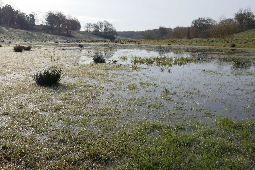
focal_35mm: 33
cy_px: 65
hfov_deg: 57.1
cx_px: 114
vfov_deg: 39.7
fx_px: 234
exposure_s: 1/320
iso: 125
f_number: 8
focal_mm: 9.1
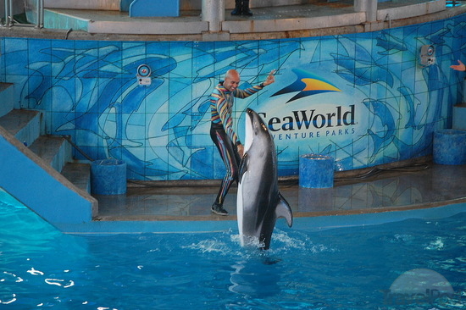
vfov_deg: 5.5
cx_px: 233
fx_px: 3202
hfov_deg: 8.3
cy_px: 155
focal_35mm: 248
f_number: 5.3
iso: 800
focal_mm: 165
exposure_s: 1/160
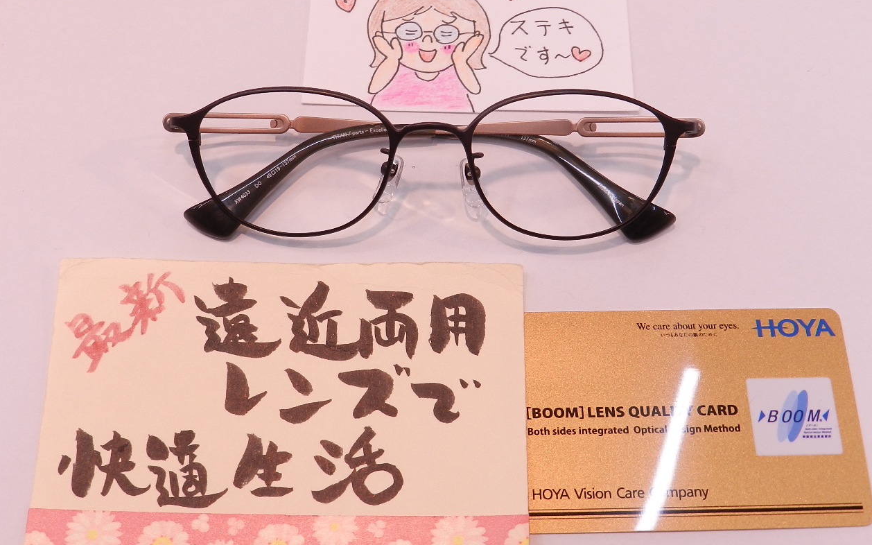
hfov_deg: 48.2
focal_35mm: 41
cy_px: 251
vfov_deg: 31.2
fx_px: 974
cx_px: 439
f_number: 4
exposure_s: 1/40
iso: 160
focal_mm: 6.7
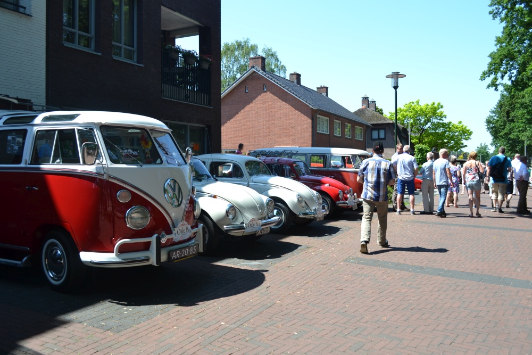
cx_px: 266
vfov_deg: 43.6
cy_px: 178
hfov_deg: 61.9
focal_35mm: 30
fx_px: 443
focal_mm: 20
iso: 100
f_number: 6.3
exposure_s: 1/160
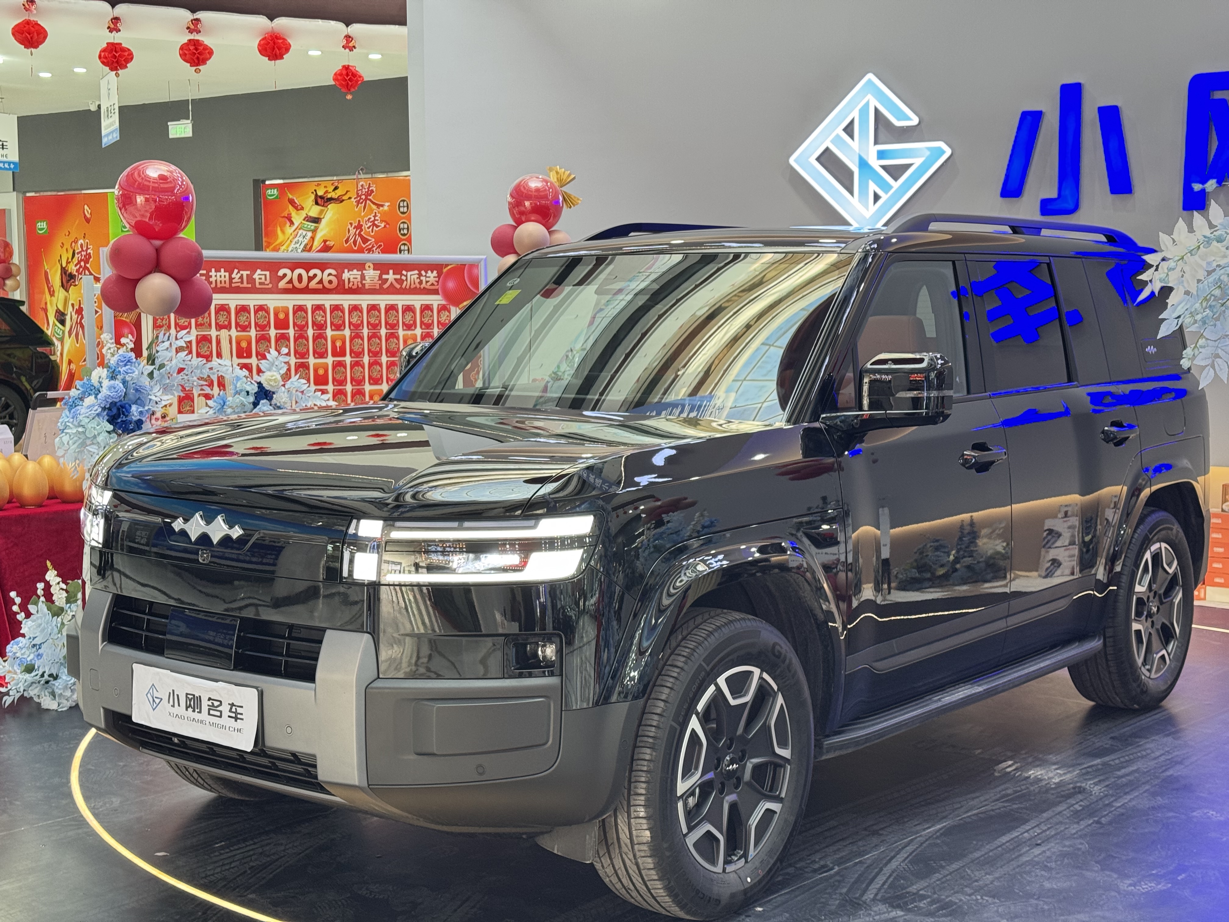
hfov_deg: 39.7
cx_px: 614
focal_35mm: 48
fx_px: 1704
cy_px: 461
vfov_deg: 30.3
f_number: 1.78
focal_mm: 6.76
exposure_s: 1/50
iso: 80
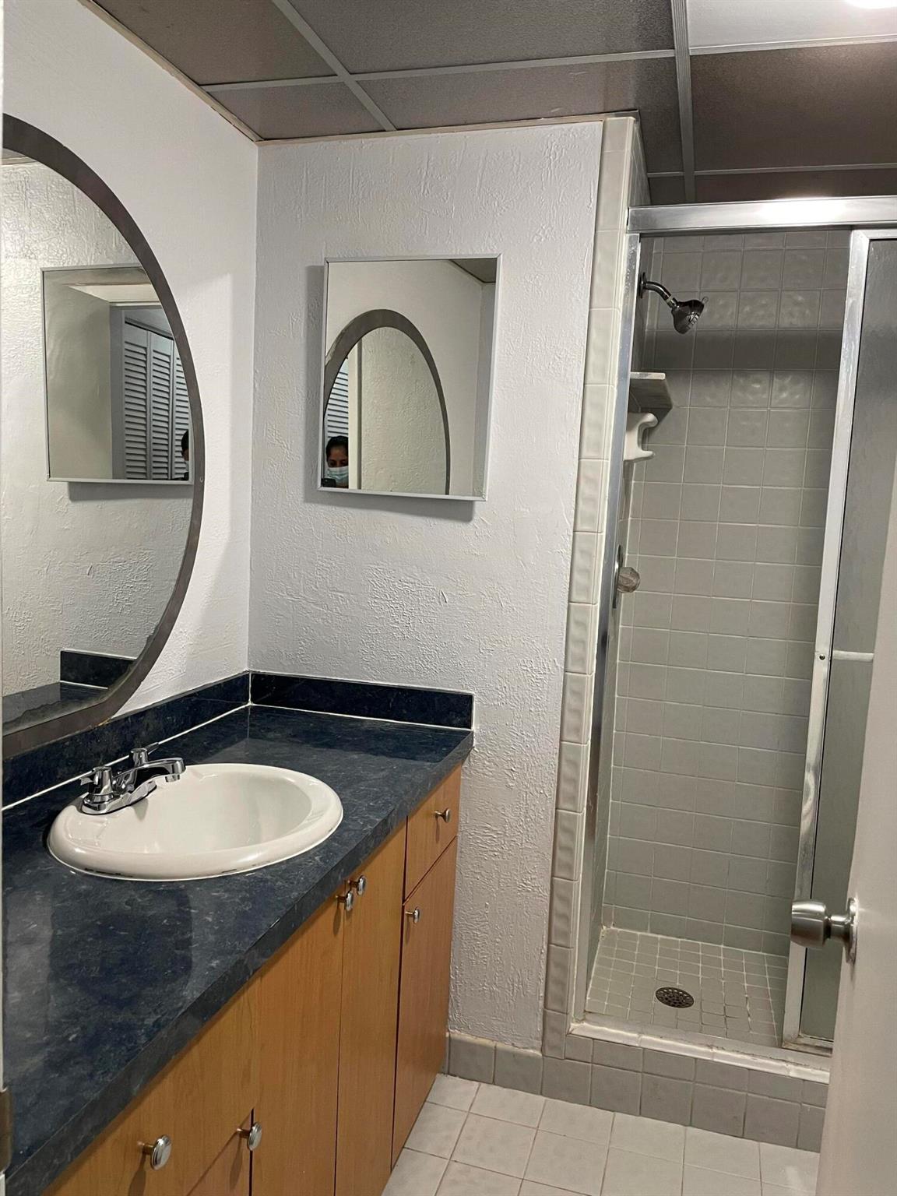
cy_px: 598
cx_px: 448
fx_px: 898
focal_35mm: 26
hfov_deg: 53.1
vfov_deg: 67.3
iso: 200
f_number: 1.6
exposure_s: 1/60
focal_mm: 4.2
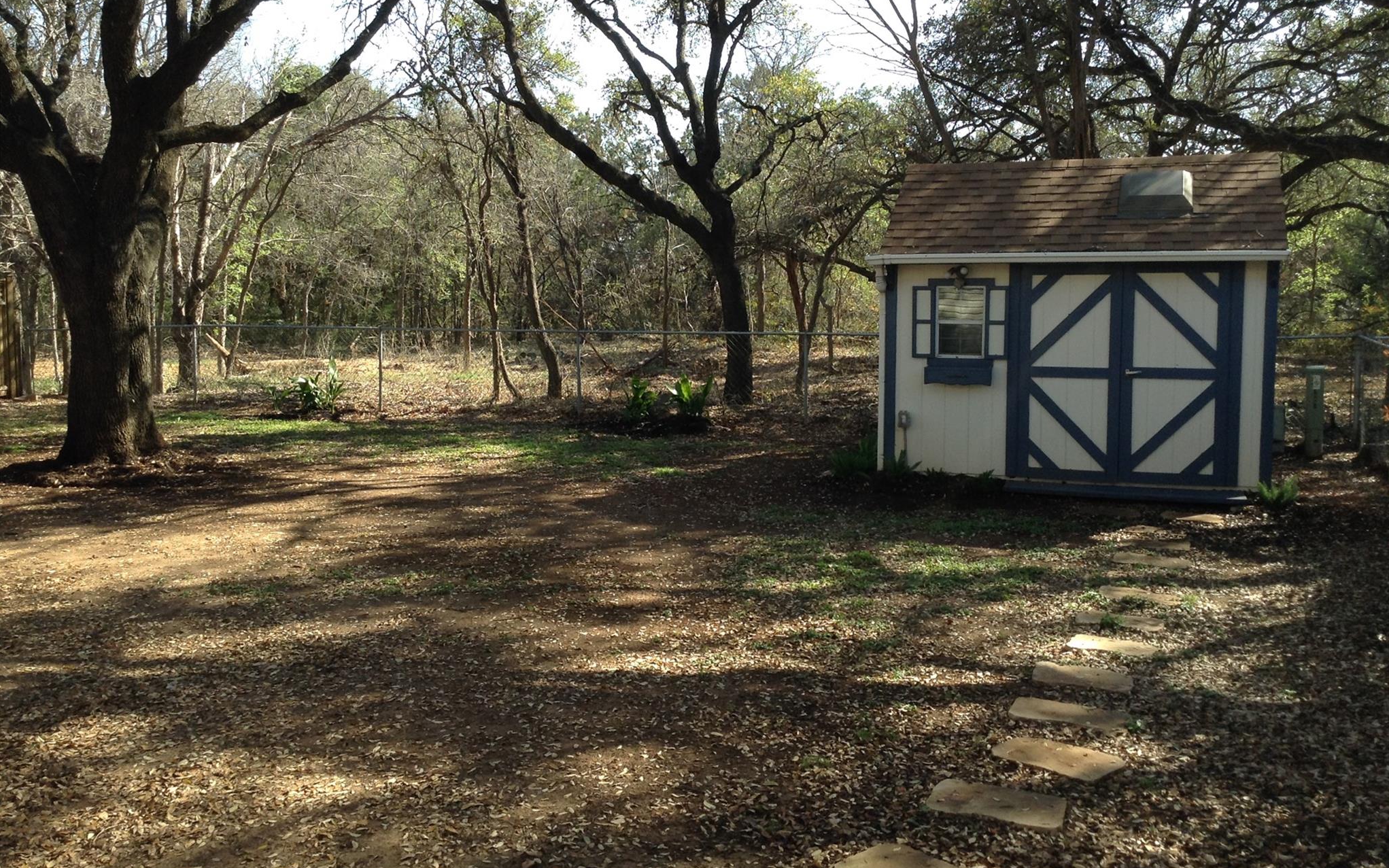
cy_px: 371
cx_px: 695
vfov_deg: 36.2
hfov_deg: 55.3
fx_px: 1325
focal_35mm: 35
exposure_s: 1/244
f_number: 2.4
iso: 25
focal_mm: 3.3
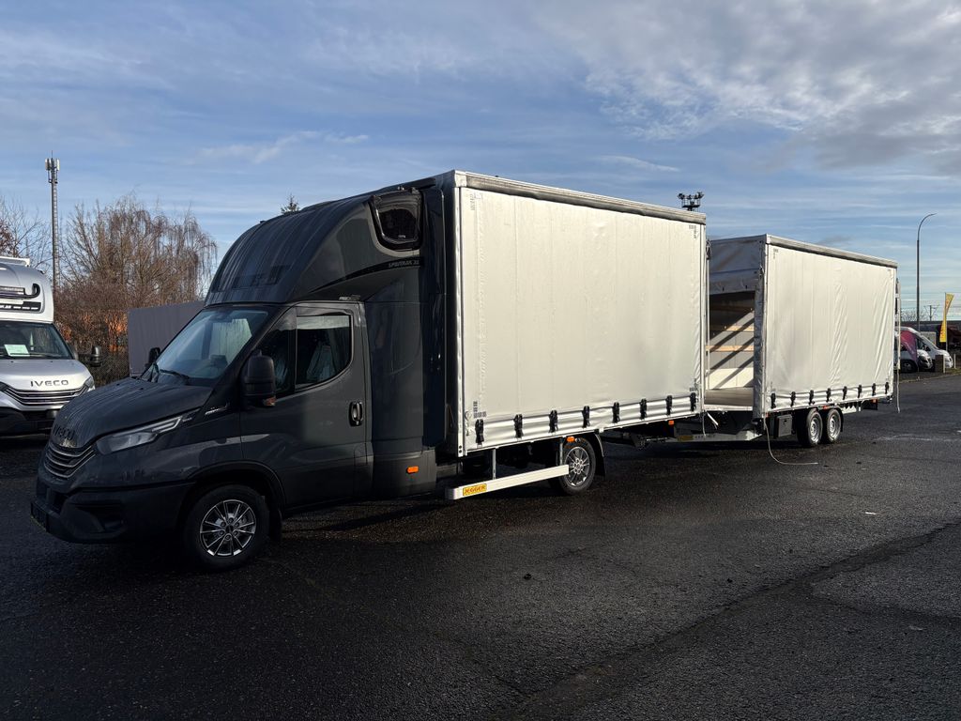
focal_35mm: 26
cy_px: 360
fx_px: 722
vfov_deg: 53.1
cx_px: 480
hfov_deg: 67.3
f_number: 1.6
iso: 64
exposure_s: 1/5814
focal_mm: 5.96
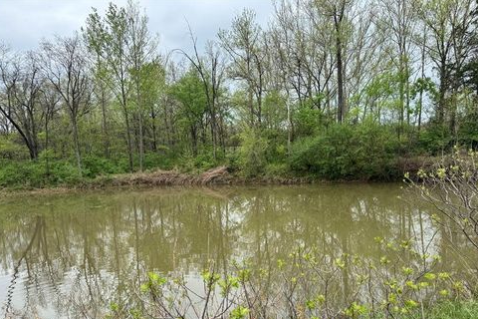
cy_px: 185
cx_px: 239
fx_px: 345
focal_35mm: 26
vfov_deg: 49.4
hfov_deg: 69.4
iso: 80
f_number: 1.78
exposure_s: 1/1425
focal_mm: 6.76
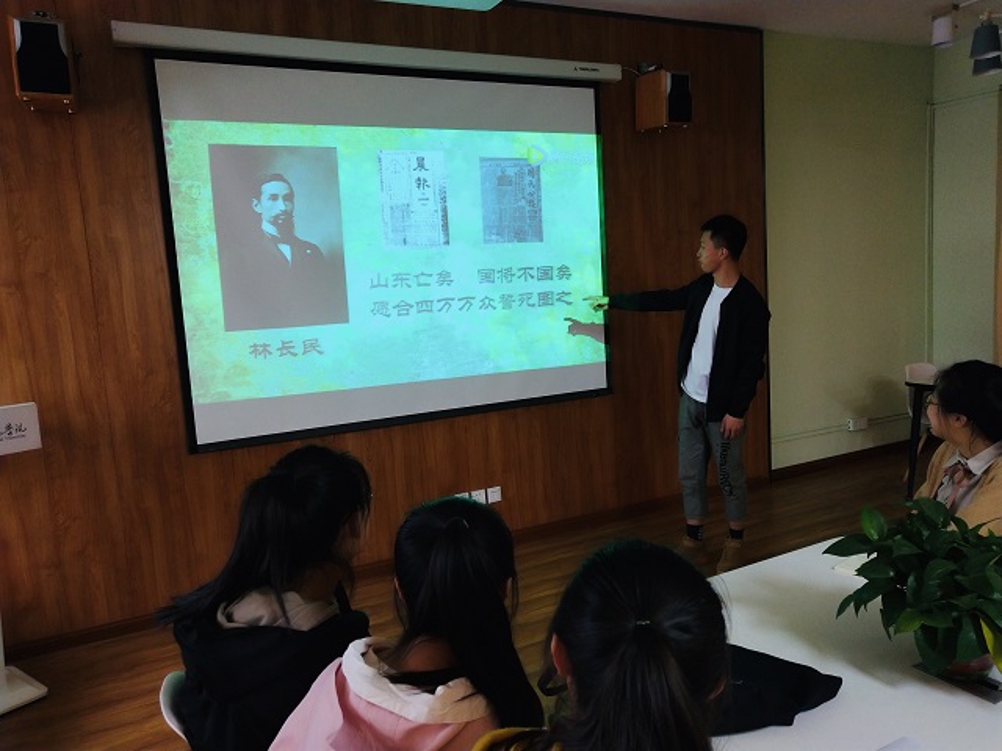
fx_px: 868
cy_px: 376
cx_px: 501
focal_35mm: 30
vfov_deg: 46.8
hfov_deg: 60.0
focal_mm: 3.95
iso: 164
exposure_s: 1/50
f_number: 1.8
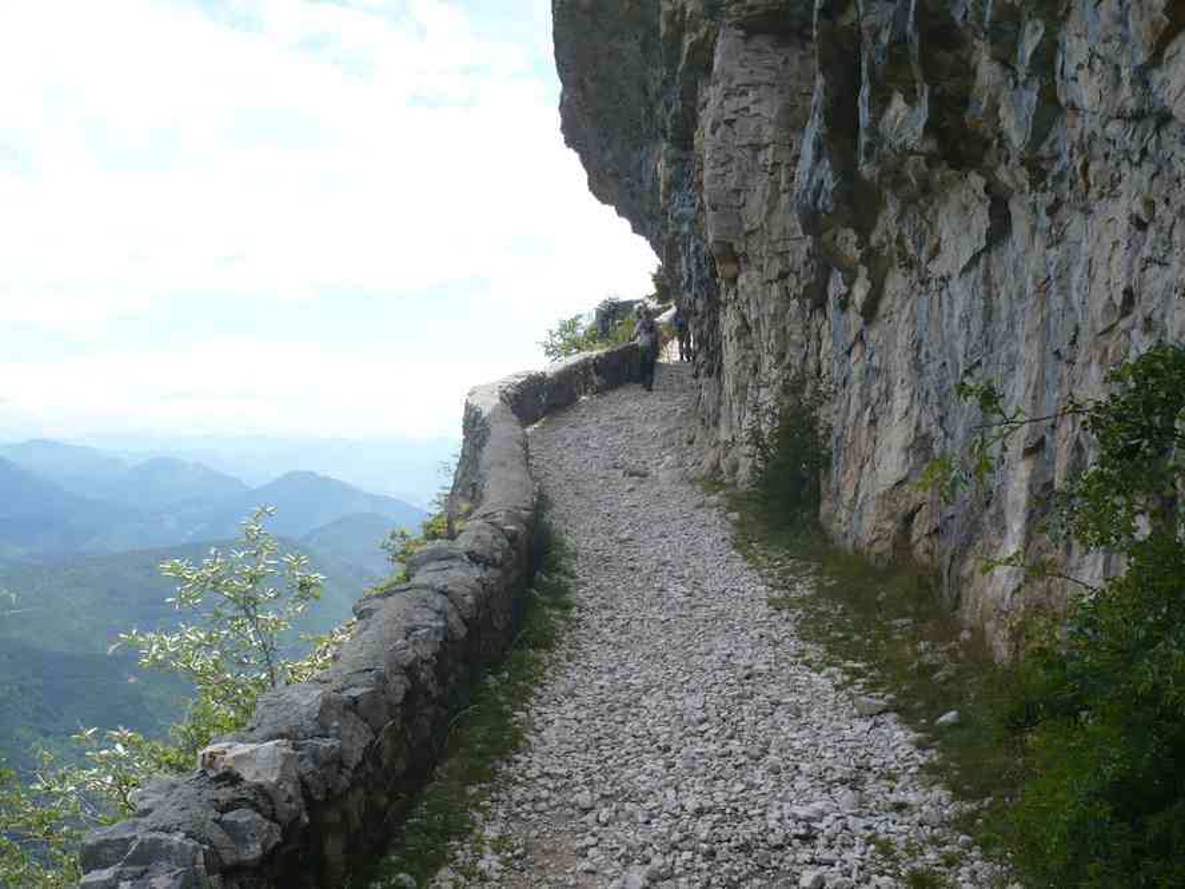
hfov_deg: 52.6
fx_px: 1198
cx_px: 592
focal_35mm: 35
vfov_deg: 40.7
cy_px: 444
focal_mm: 5.8
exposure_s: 1/1000
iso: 100
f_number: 2.8
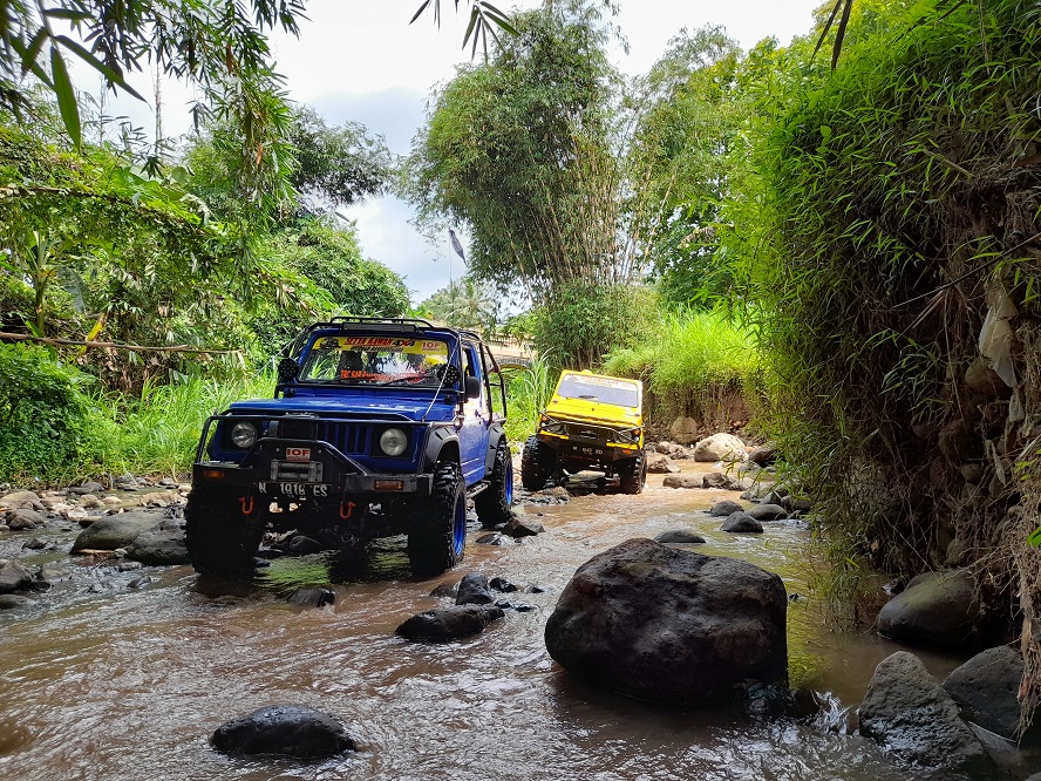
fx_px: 752
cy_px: 390
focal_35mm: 25
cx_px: 520
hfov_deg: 69.4
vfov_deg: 54.9
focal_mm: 4.6
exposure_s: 1/134
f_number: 2
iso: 20
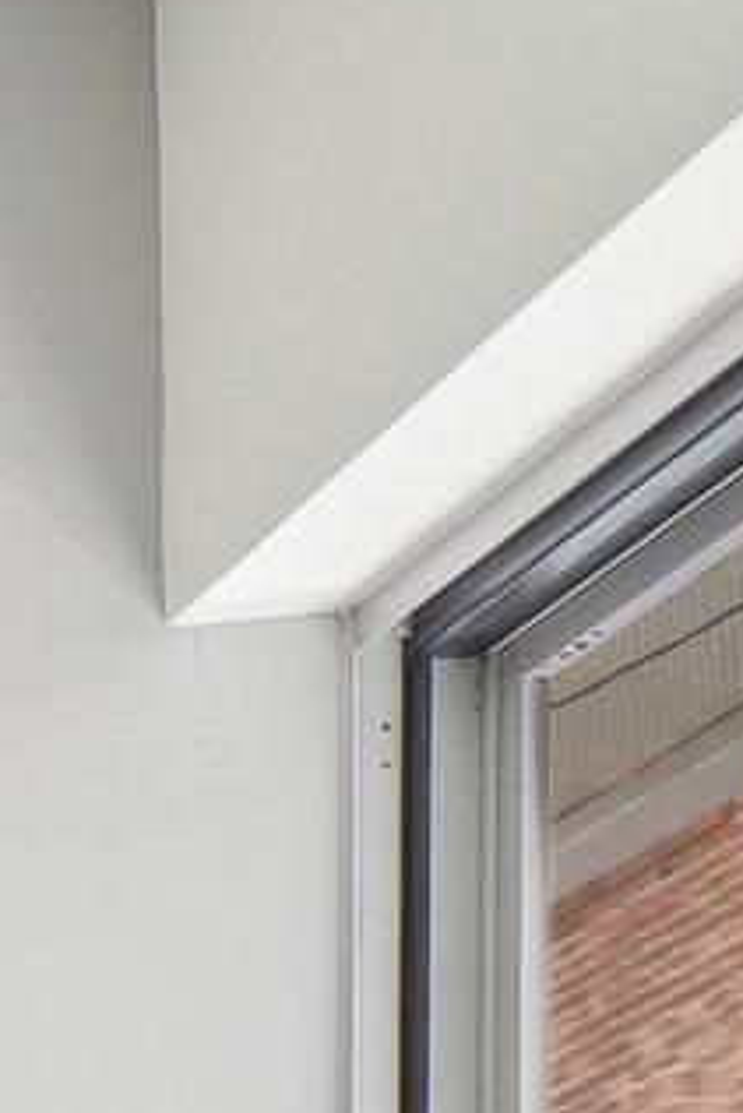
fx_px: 5411
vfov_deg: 10.8
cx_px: -1468
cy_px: 2185
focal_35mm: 175
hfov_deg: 7.0
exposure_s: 1/10
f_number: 7.1
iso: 100
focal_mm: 18
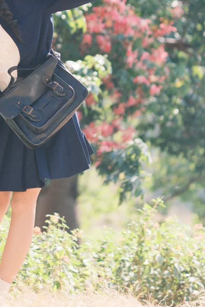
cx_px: -14
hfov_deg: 7.5
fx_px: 1556
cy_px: 7
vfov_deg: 11.2
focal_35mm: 182
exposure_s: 1/4000
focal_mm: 56
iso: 500
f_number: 1.4
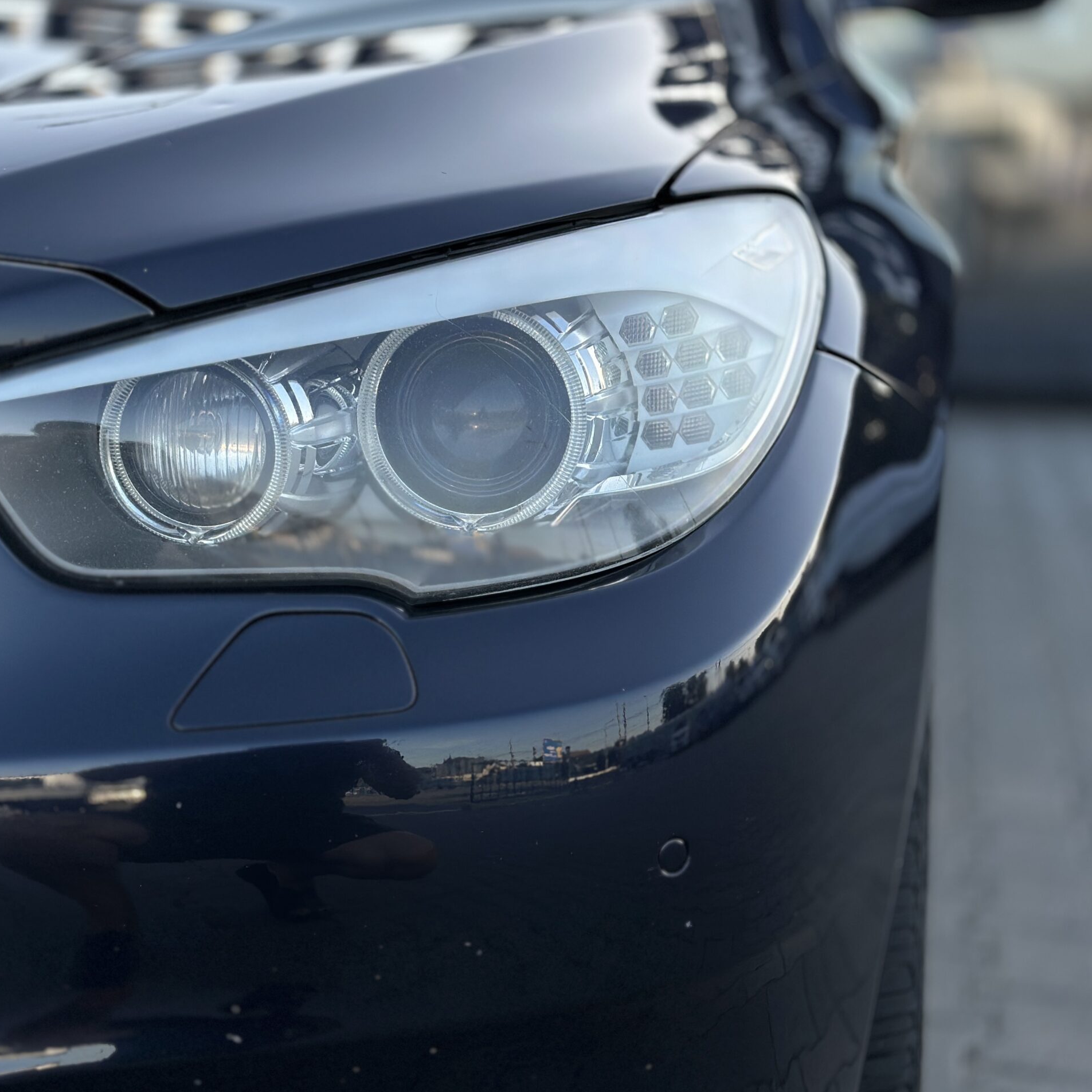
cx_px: 389
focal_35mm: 57
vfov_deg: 30.0
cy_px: 545
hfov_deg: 29.9
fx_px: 2034
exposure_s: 1/1030
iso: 80
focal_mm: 6.86
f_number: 1.78
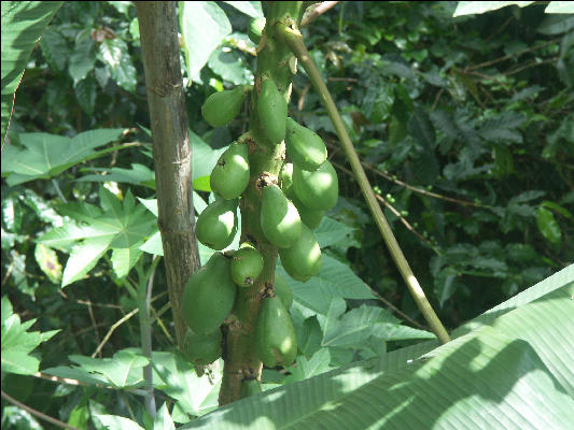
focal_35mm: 199
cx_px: 287
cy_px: 215
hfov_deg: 9.9
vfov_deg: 7.5
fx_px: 3301
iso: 100
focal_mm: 50.48
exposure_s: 1/160
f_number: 5
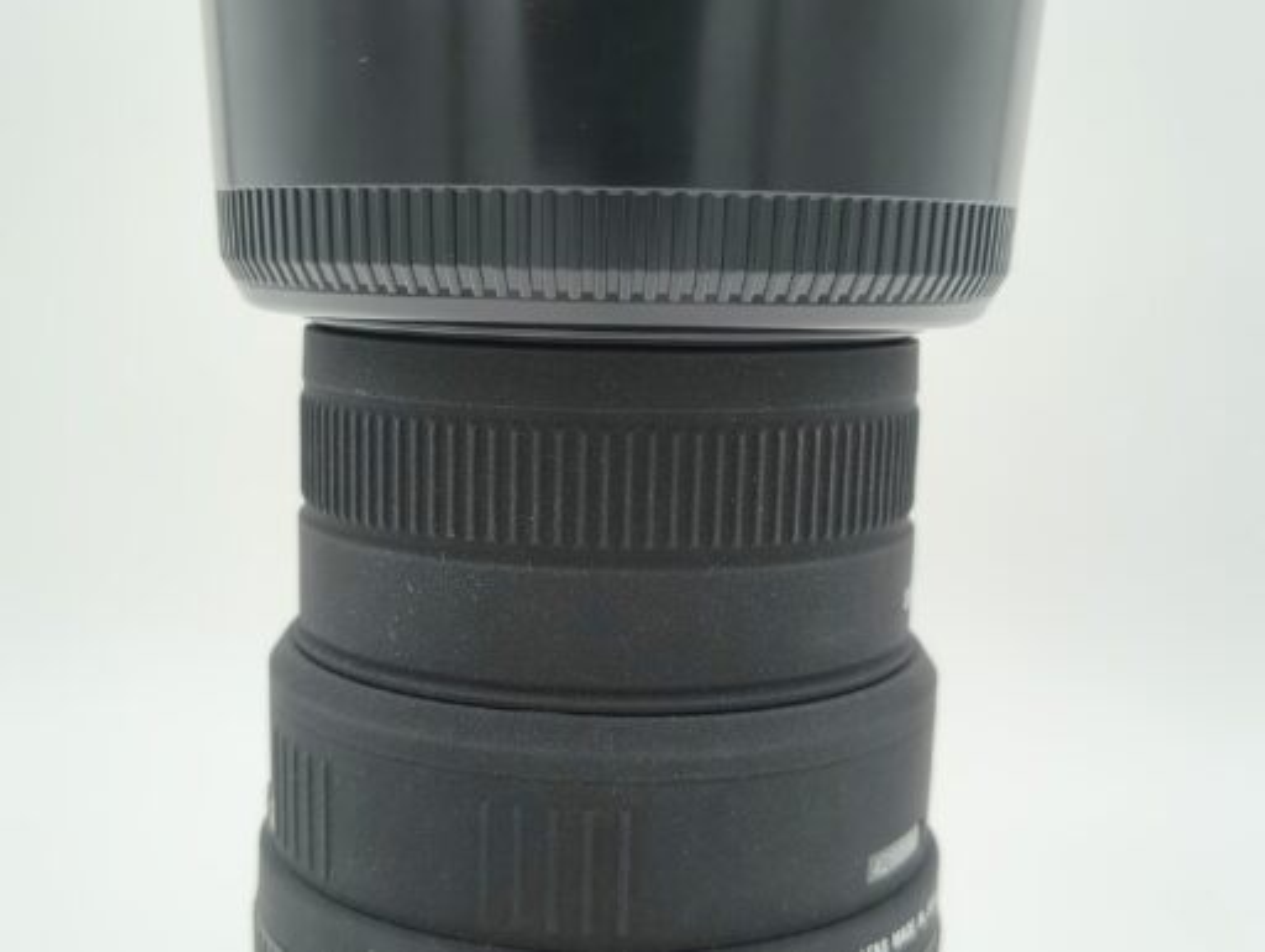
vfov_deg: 56.9
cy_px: 476
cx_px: 632
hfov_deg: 71.5
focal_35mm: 24
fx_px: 878
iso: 100
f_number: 1.8
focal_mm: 5.56
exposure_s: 1/319
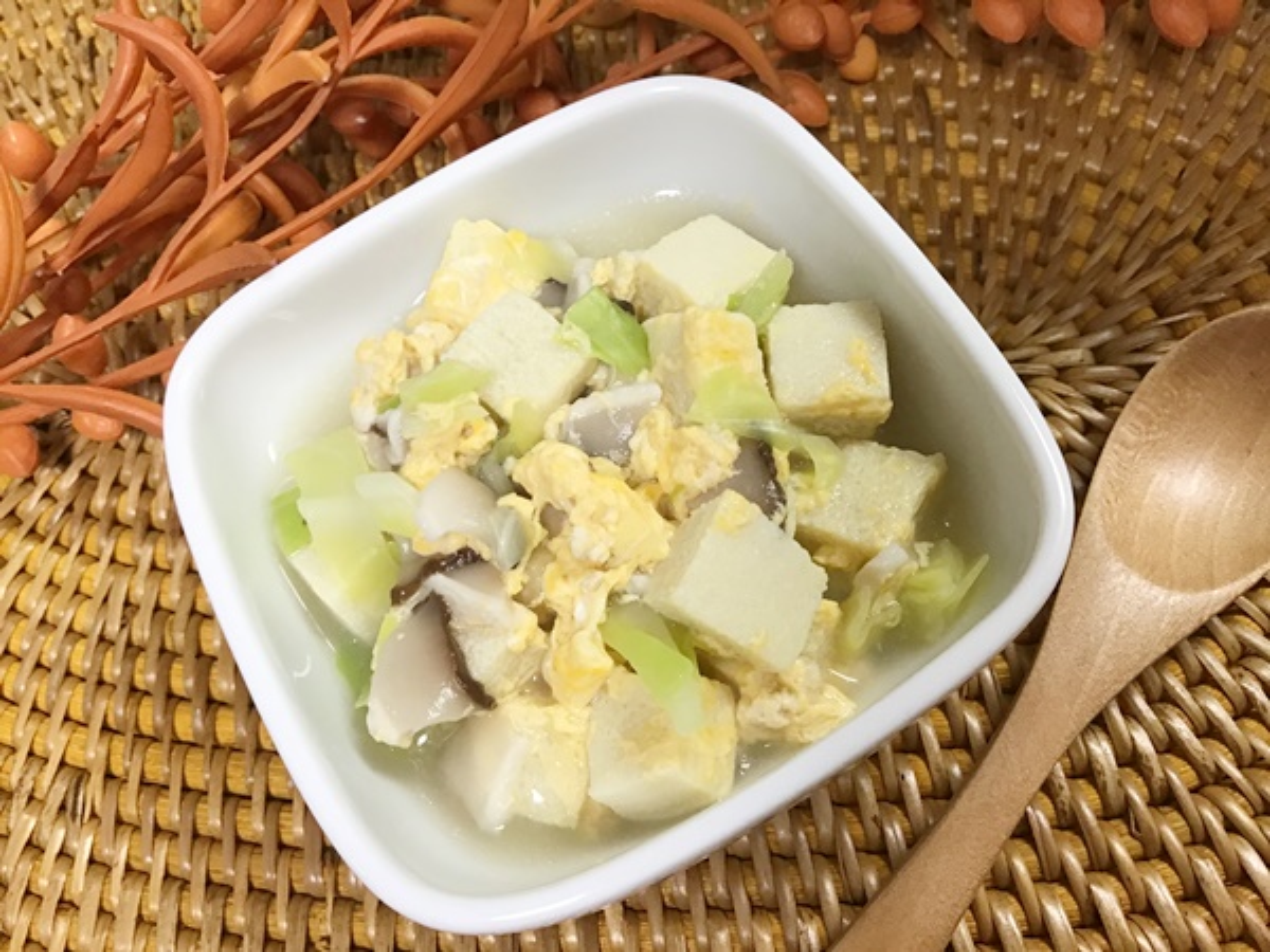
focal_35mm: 31
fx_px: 1137
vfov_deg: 45.4
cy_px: 476
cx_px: 635
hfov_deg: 58.4
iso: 100
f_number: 2.4
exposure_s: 1/30
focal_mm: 3.3
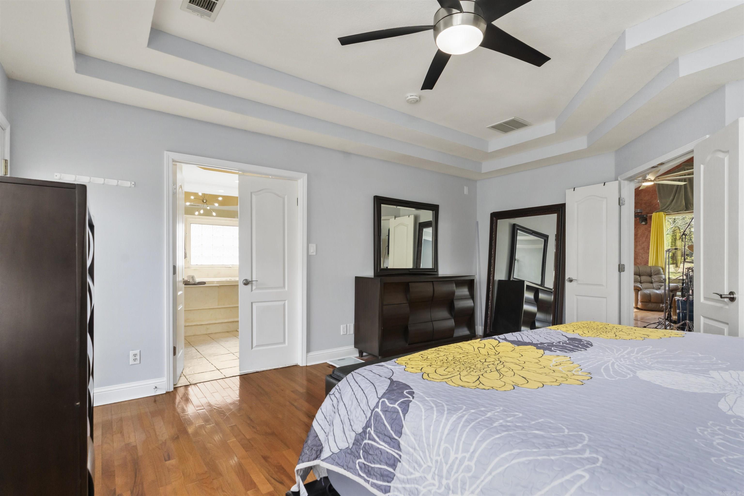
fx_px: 351
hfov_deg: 93.3
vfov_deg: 70.4
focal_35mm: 17
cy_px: 248
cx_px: 372
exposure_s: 1/30
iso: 1600
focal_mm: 17
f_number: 8
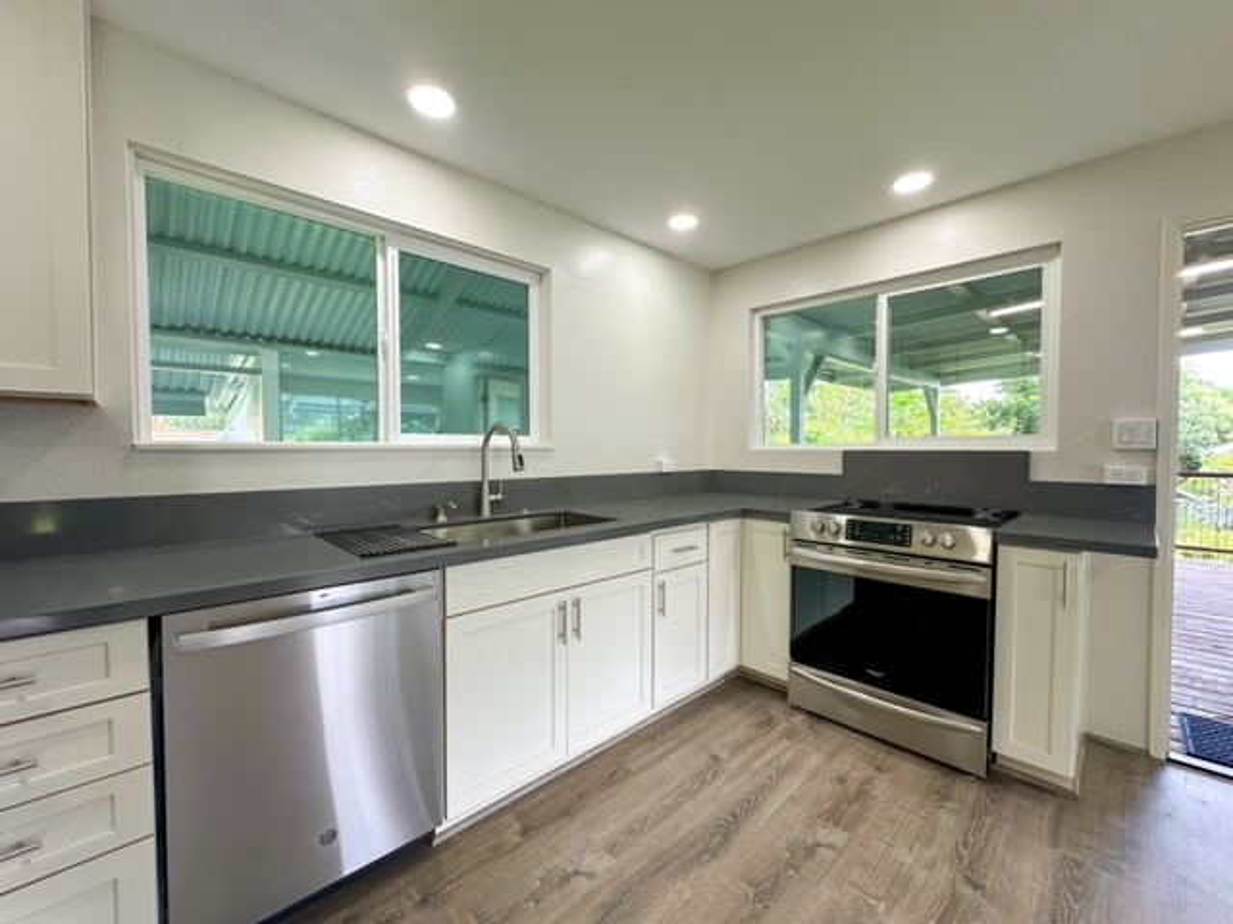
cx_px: 616
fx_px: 499
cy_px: 462
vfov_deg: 85.7
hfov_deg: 102.1
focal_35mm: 14
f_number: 2.2
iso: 125
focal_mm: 2.22
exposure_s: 1/120
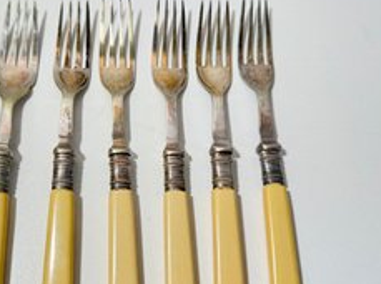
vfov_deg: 39.5
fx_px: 396
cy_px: 162
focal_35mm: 36
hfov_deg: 50.6
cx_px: 132
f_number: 1.78
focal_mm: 6.86
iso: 80
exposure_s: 1/308
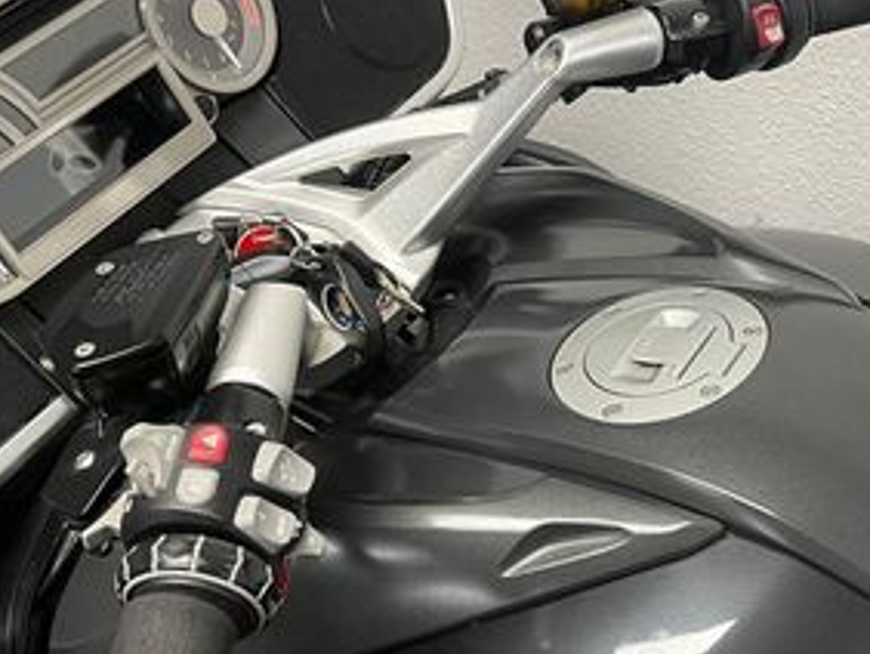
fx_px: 1484
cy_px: 438
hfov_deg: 31.5
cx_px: 734
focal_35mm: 59
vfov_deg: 24.7
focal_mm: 5.1
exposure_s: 1/50
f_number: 1.6
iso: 80
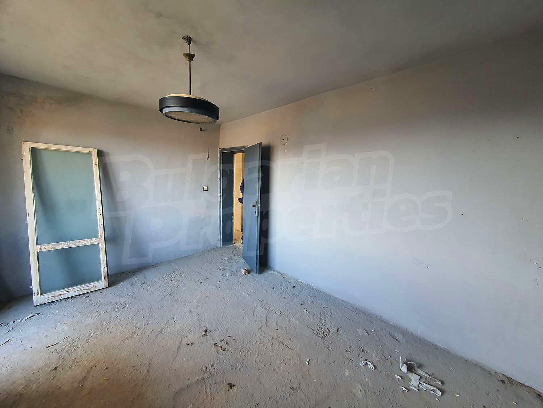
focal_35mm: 13
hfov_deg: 106.2
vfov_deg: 89.9
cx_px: 272
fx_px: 204
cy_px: 204
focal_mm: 1.8
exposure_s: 1/50
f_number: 2.2
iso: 160
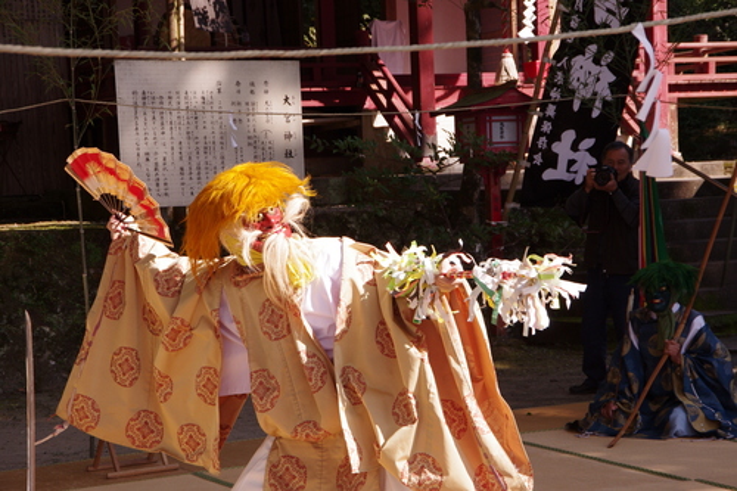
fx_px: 1627
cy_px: 246
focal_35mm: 80
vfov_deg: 17.2
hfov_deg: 25.5
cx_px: 368
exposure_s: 1/250
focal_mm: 53
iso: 400
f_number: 9
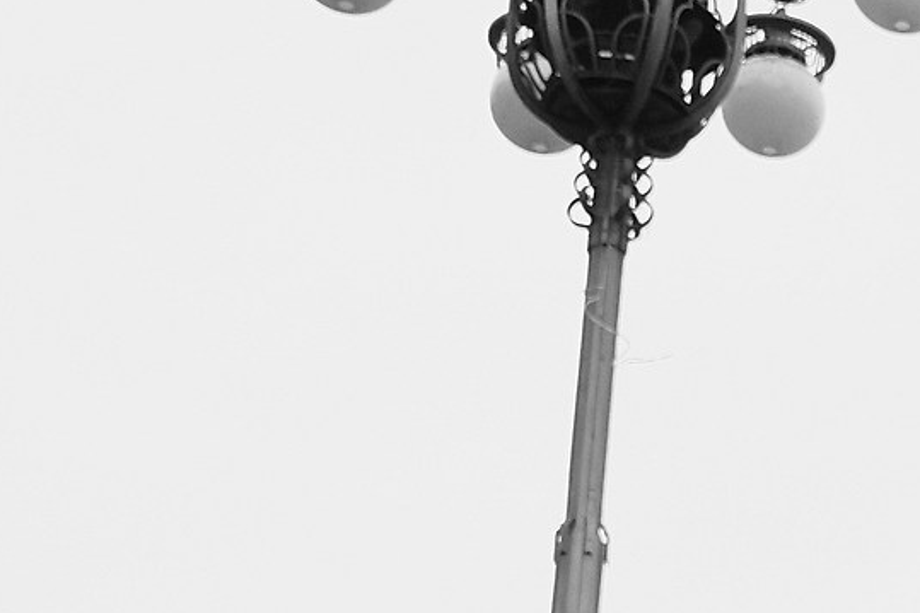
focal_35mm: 147
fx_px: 3755
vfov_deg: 9.0
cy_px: 1030
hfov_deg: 12.5
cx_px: 1777
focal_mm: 22.2
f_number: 4
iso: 800
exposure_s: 1/950
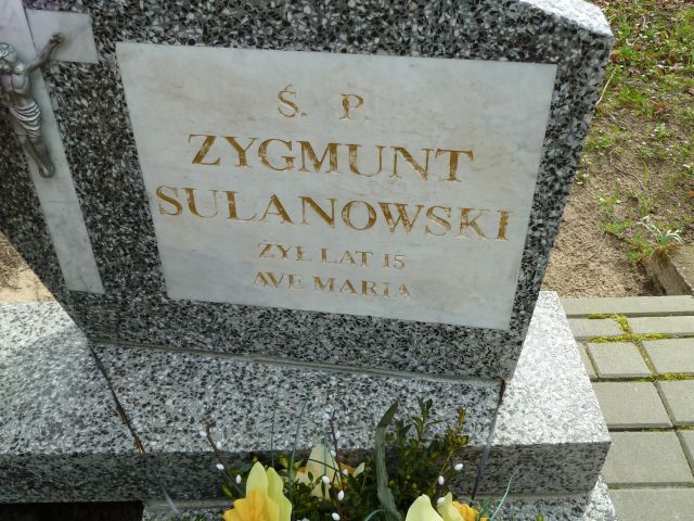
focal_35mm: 35
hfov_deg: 52.6
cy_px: 260
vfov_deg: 40.7
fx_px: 702
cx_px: 347
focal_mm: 5.7
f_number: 4
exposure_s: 1/250
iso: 125
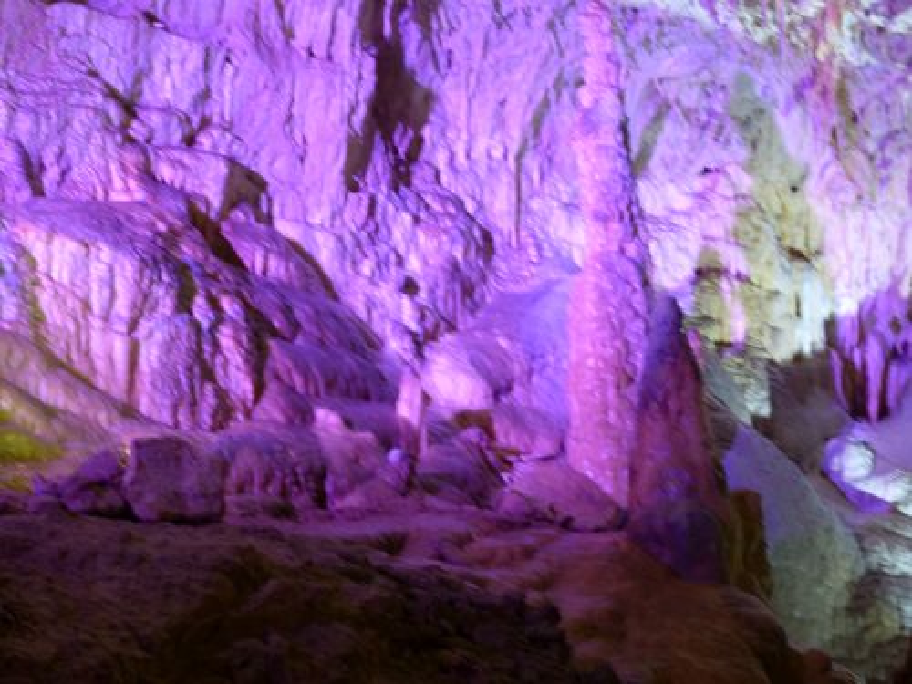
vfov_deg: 26.1
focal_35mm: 56
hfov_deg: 34.3
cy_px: 342
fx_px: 1475
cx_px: 456
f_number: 4
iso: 200
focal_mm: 10.1
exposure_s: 1/3.2
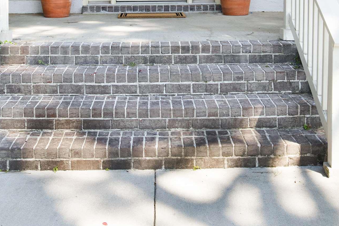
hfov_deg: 33.4
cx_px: 155
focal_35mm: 60
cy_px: -39
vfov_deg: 21.2
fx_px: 565
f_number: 11
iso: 200
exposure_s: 1/60
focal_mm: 25
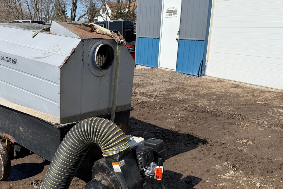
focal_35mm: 39
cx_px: 121
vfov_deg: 34.0
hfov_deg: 49.4
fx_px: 307
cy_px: 124
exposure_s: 1/5319
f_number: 1.78
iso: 80
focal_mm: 6.76
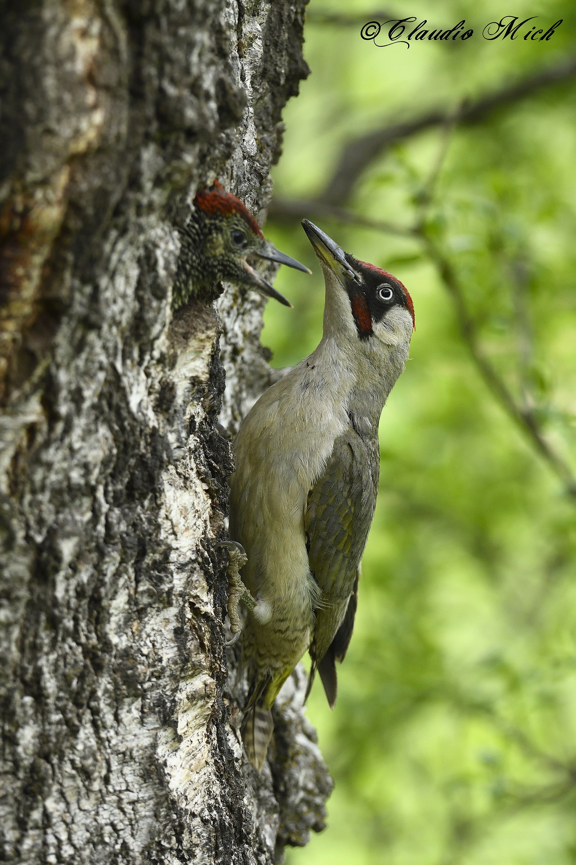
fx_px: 14399
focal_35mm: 600
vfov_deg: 3.4
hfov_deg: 2.3
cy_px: 432
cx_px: 288
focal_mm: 400
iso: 1250
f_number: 4.5
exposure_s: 1/640
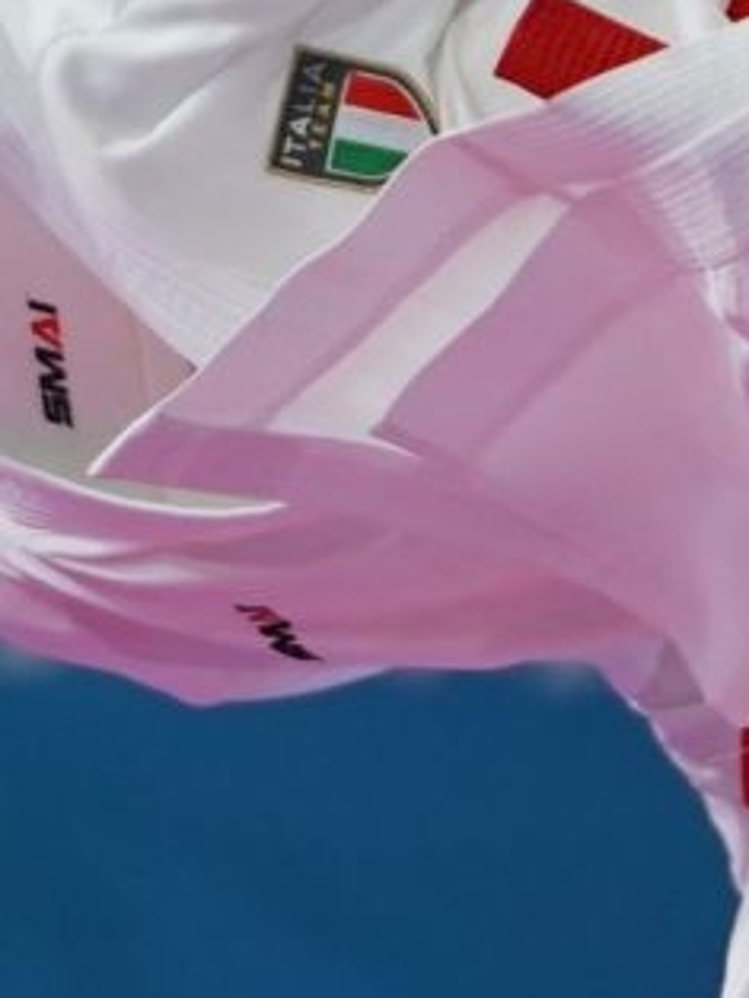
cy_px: -641
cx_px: 1186
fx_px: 29292
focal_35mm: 1016
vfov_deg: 1.9
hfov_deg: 1.5
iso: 1000
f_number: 2.8
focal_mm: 123
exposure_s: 1/1000
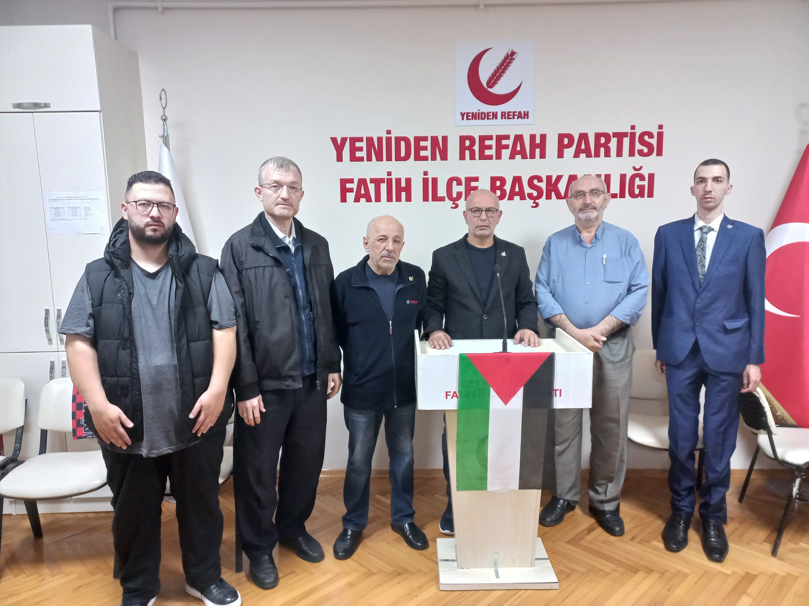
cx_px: 404
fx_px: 584
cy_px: 303
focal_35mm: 25
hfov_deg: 69.4
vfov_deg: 54.9
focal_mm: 4.6
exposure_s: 1/25
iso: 320
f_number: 1.8
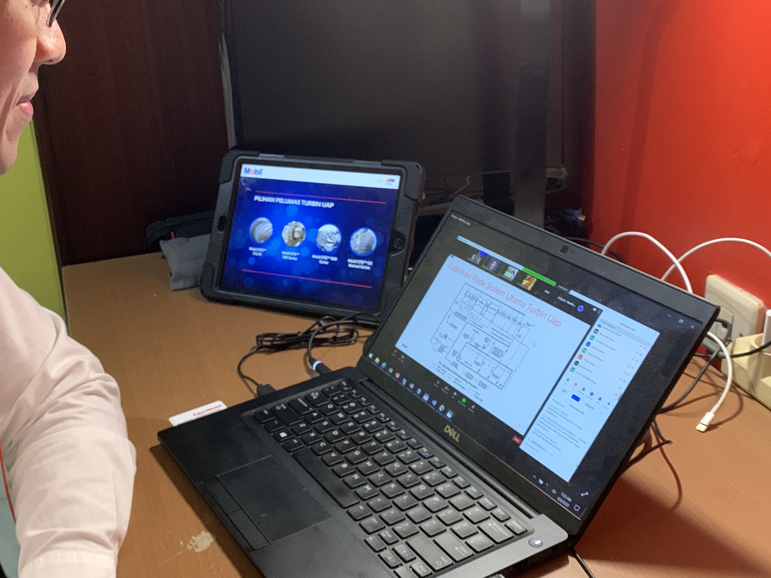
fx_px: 980
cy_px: 282
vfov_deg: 32.9
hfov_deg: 42.4
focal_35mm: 44
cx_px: 263
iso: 400
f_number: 1.8
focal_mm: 4.25
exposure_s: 1/33
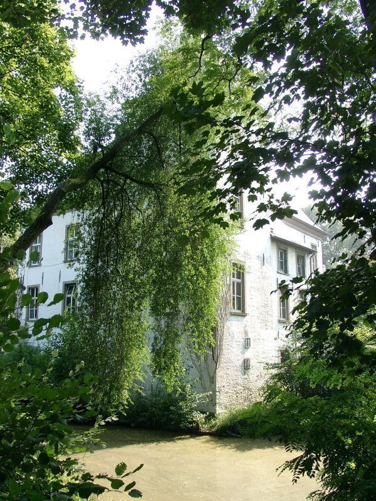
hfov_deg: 41.8
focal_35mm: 34
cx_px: 188
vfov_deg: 54.0
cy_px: 250
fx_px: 492
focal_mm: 7.13
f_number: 4
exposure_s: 1/138
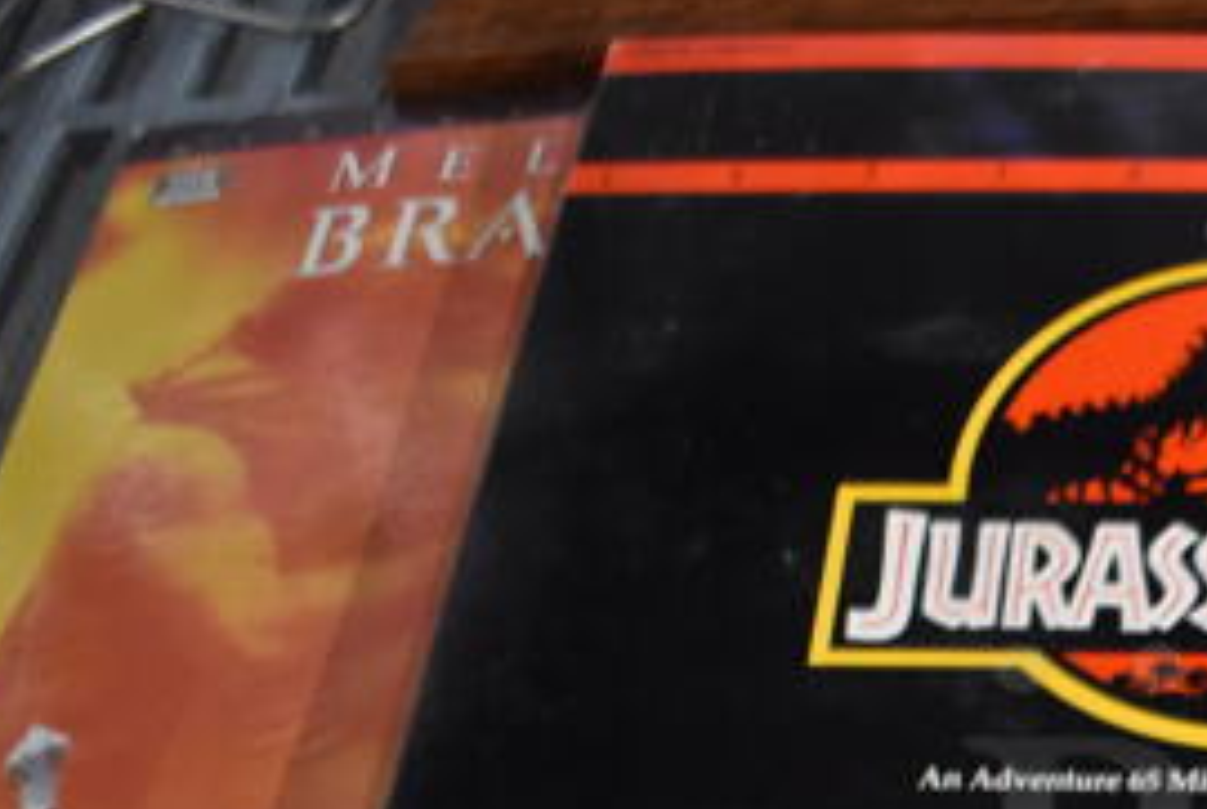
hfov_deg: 29.8
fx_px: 2049
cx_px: 1296
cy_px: 849
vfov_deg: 21.4
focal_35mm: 61
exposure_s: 1/30
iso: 2500
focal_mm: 18
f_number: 3.5
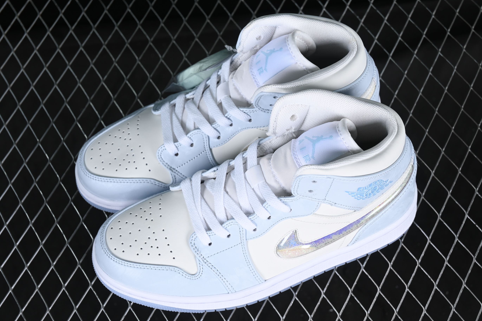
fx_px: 1018
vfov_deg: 18.0
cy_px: 161
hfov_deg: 26.6
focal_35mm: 76
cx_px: 242
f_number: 7.1
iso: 160
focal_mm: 50
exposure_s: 1/60
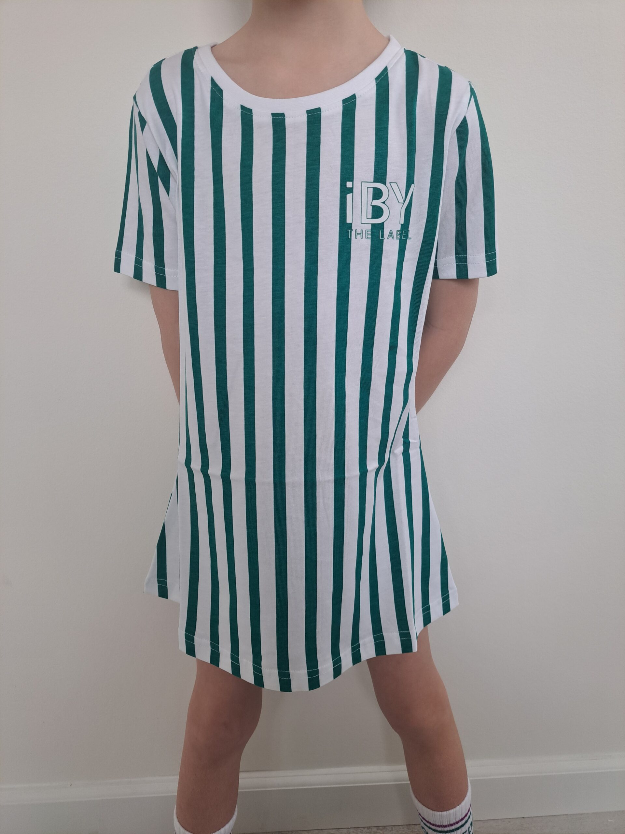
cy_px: 417
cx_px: 312
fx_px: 578
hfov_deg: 56.8
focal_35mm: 24
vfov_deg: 71.6
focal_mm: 5.23
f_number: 1.8
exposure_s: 1/50
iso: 50
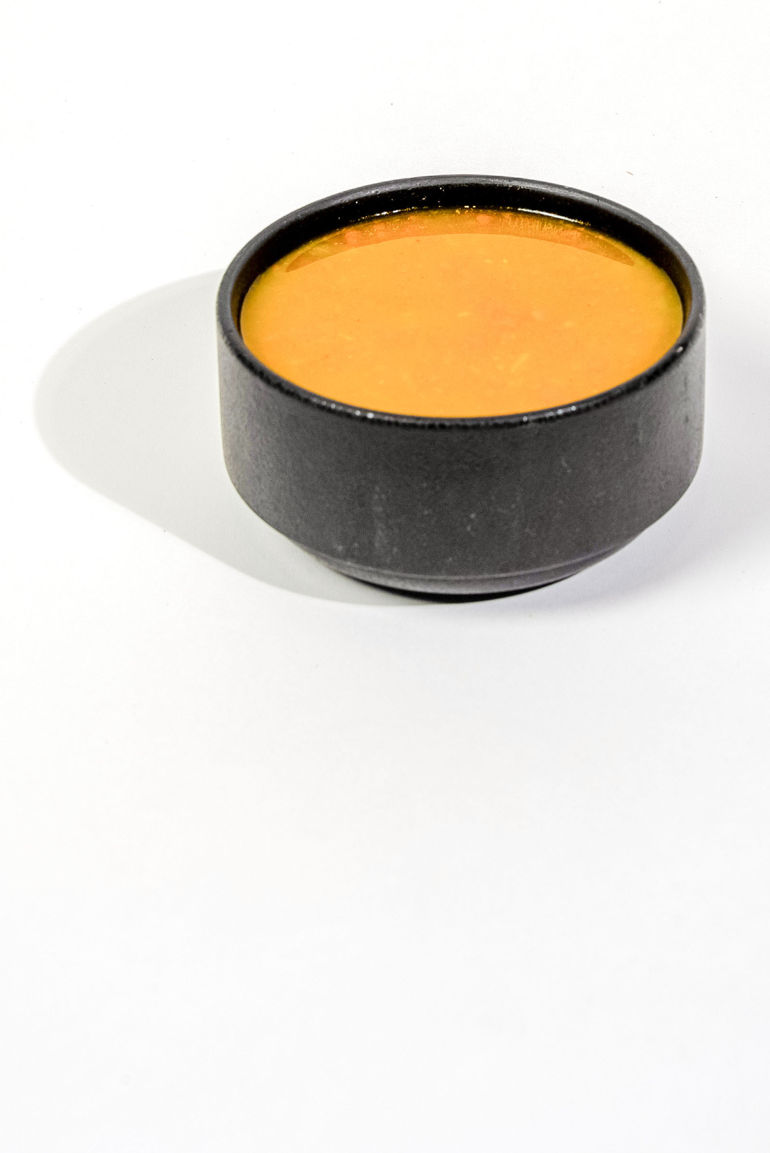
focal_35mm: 123
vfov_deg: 16.5
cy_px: 270
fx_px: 3940
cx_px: 445
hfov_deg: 11.2
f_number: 8
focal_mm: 70
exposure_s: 1/100
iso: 640
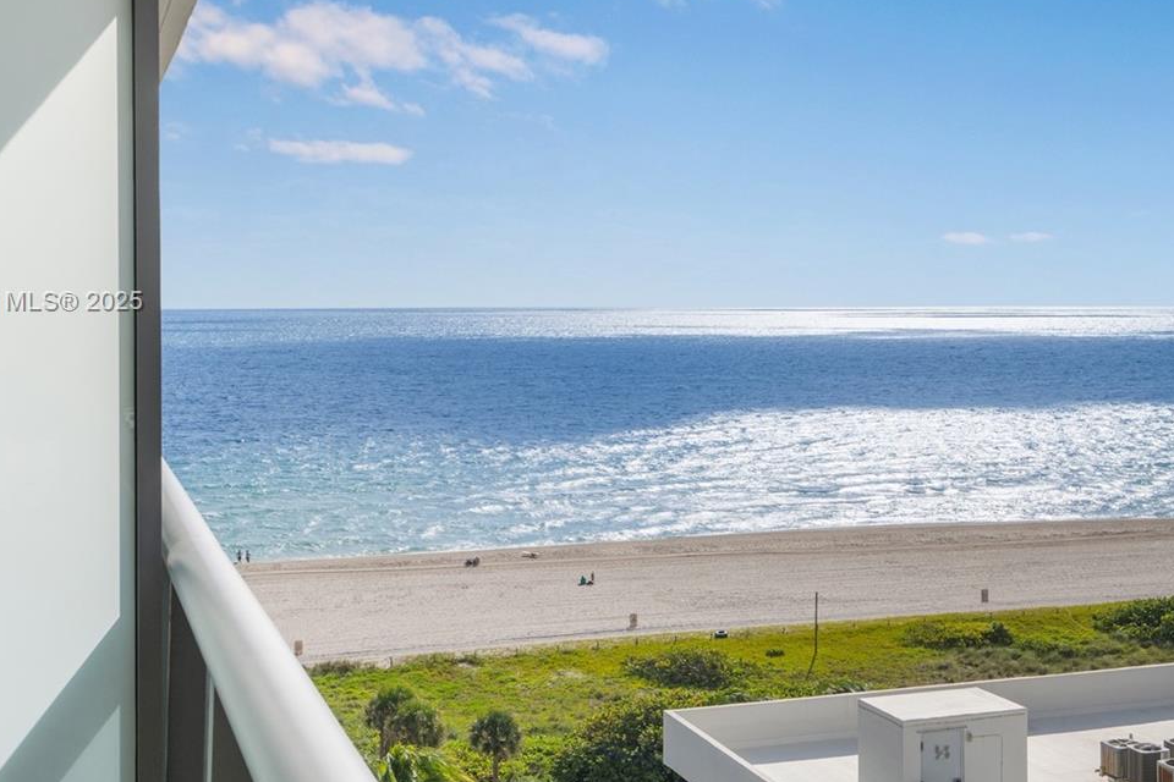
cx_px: 730
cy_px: 303
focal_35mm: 50
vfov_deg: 26.9
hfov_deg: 39.4
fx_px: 1630
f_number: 8
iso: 100
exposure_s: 1/640
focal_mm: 20.5
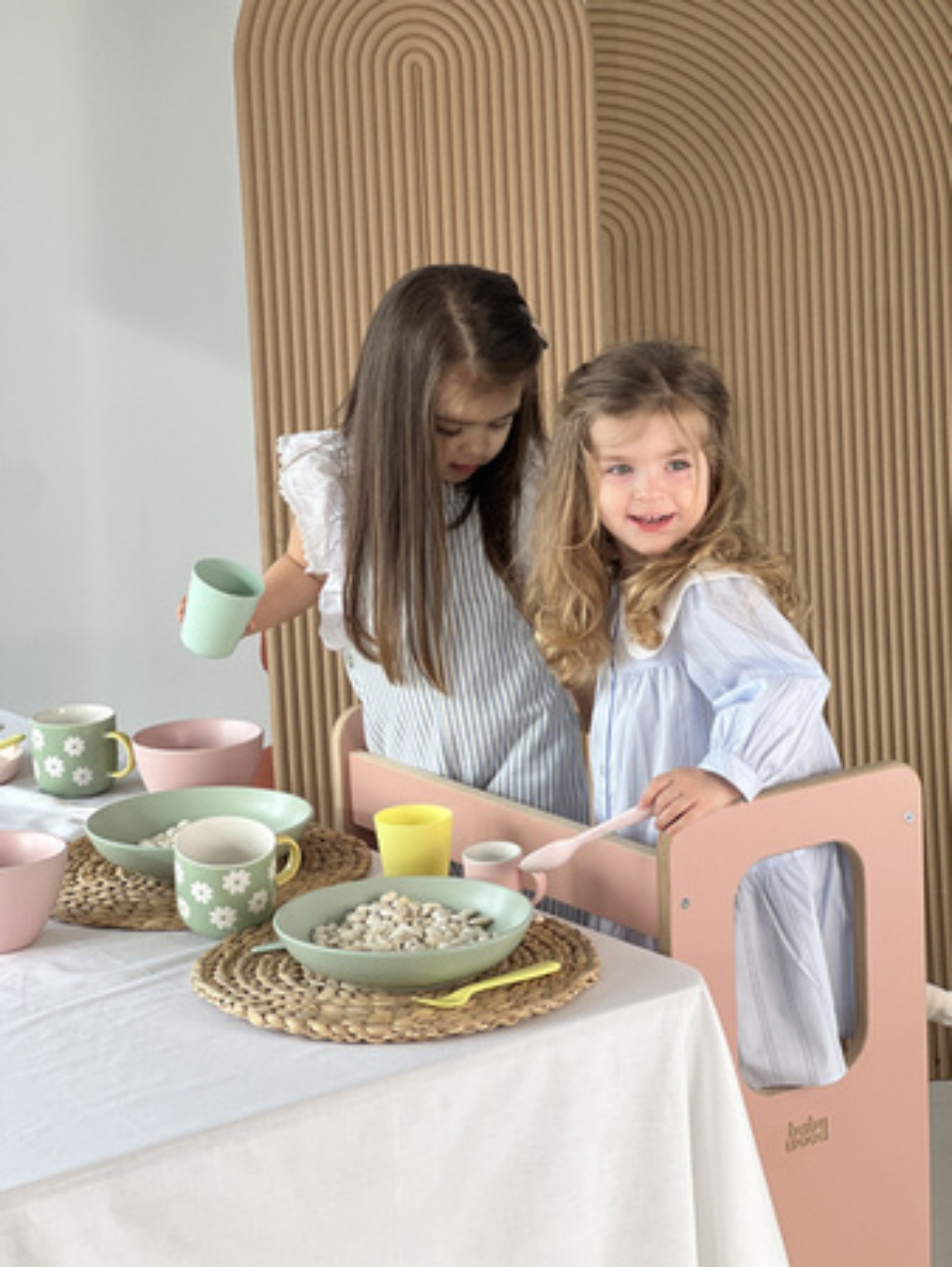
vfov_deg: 25.3
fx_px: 2821
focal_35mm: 77
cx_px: 476
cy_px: 634
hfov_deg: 19.2
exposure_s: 1/100
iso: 64
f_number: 2.8
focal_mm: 9
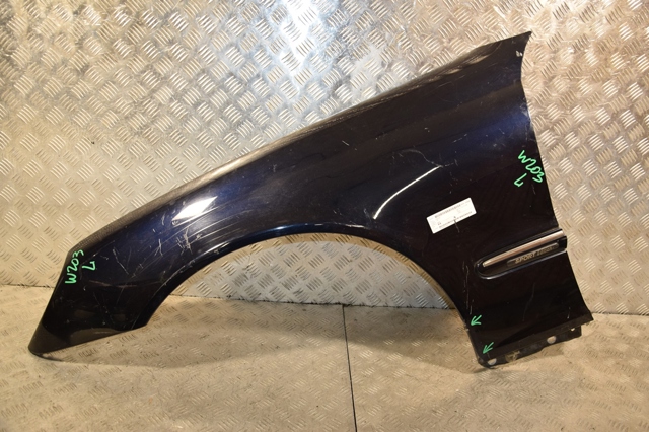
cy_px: 216
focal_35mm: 32
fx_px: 568
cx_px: 324
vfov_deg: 41.7
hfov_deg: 59.5
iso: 800
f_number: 5
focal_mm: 21
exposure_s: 1/200
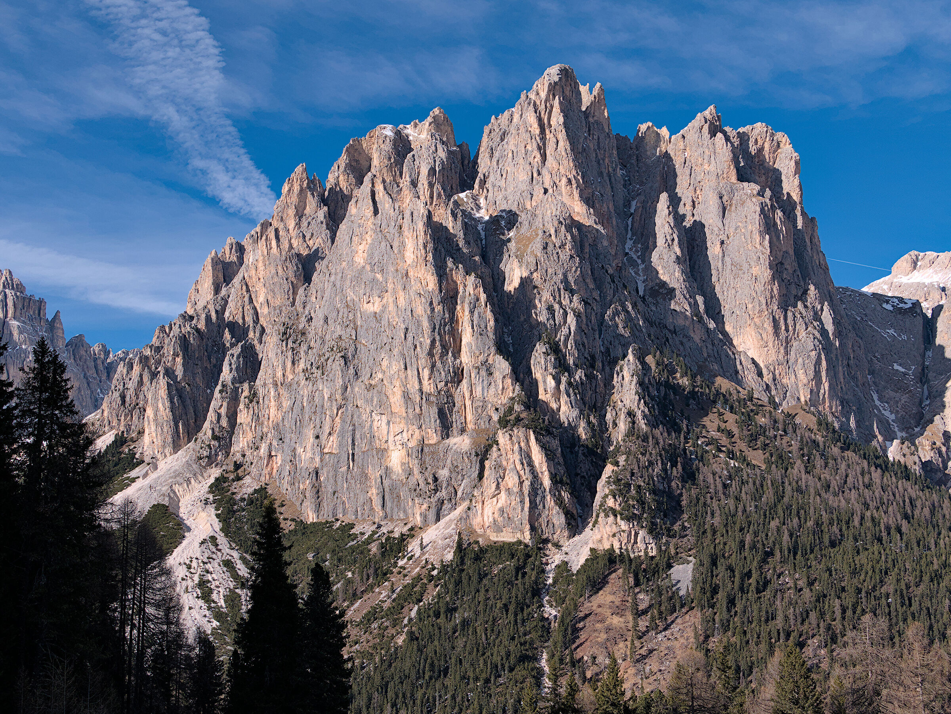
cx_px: 476
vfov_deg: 30.3
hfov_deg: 39.6
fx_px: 1319
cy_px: 357
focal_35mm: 48
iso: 200
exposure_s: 1/800
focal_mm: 24
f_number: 8
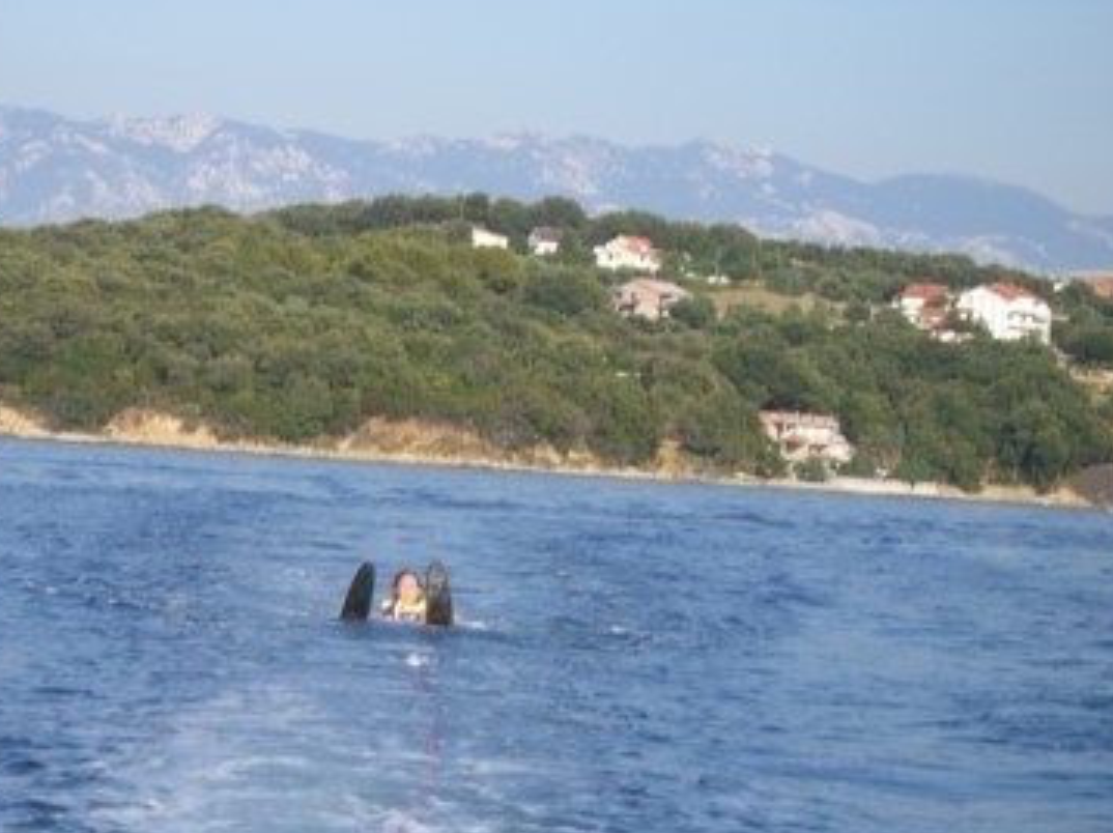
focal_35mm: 153
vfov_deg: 9.7
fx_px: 4916
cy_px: 448
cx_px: 451
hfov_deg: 12.9
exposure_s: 1/160
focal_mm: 18.6
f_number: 8.3
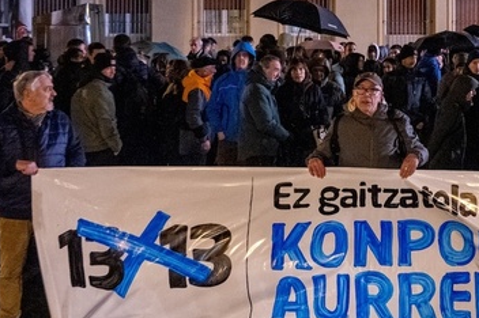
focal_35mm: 65
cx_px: 377
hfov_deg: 30.3
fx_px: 864
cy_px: 179
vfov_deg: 20.9
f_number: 4
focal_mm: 31.5
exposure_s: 1/100
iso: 12800
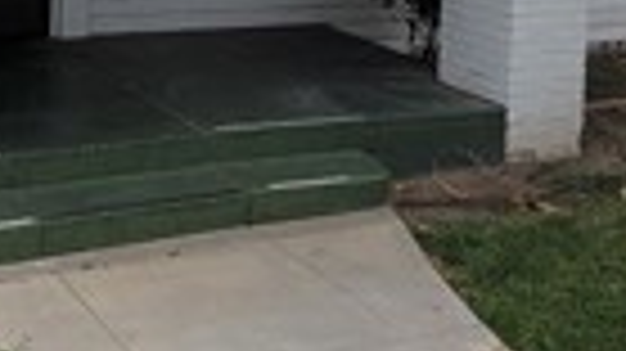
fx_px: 1078
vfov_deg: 16.8
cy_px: -180
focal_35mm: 65
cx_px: 72
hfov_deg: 31.0
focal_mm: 1.74
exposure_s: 1/1756
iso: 40
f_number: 2.2
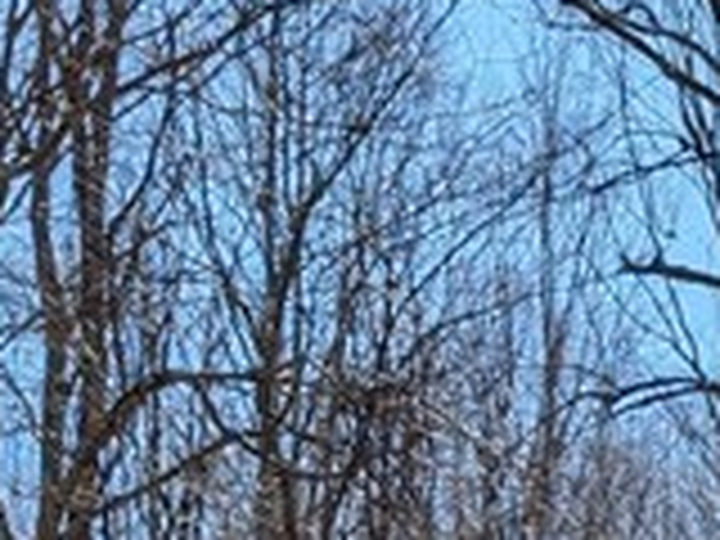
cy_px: 1557
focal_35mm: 153
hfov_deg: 12.1
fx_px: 3182
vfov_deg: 8.3
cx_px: 1190
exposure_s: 1/742
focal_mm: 6.9
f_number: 1.68
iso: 19
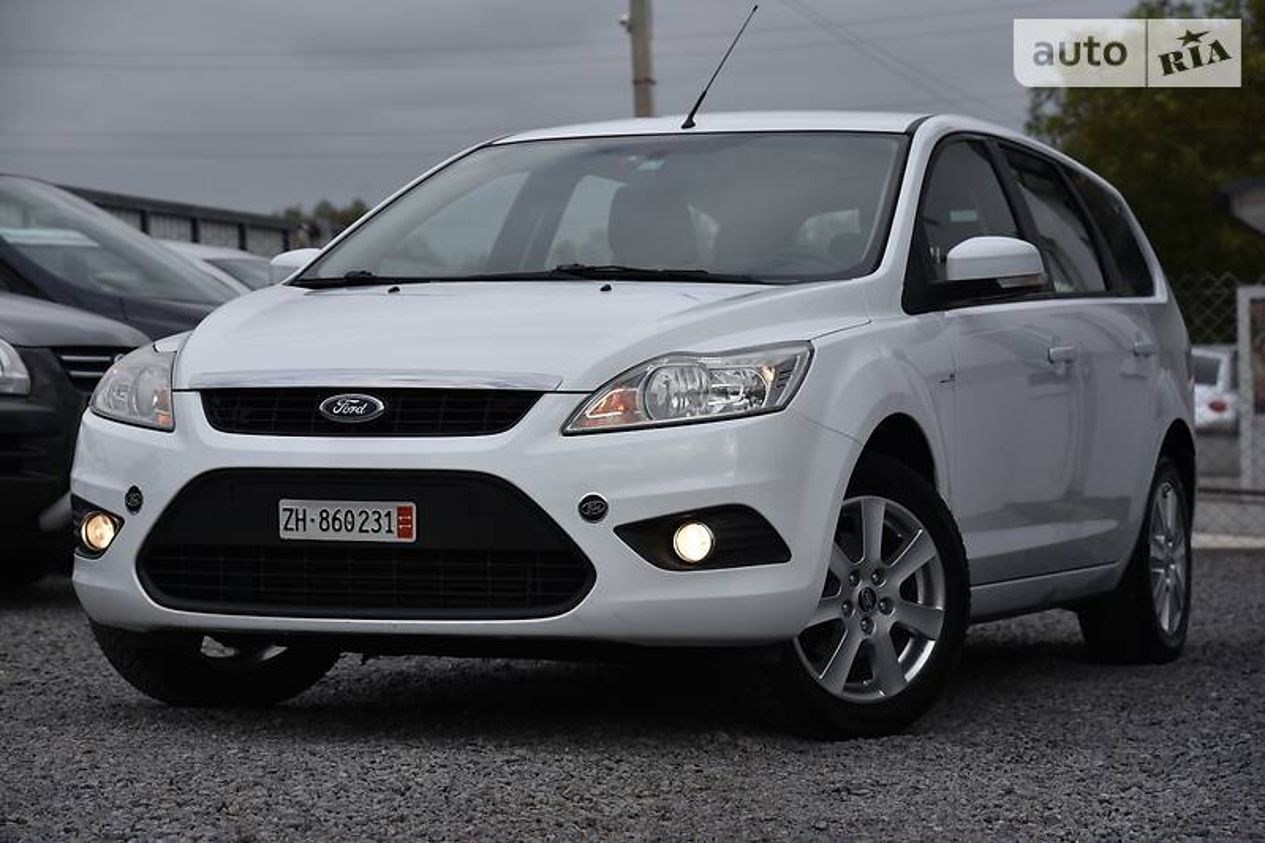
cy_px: 422
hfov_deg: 21.5
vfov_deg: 14.4
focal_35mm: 95
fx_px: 3337
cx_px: 632
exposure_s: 1/800
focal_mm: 95
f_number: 7.1
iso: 200
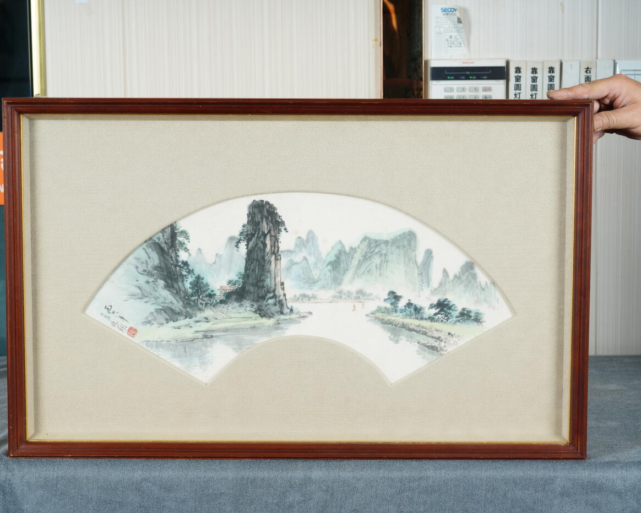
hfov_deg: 24.1
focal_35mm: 79
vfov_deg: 19.4
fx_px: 1499
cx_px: 310
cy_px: 256
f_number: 8
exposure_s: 1/160
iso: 100
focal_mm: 70
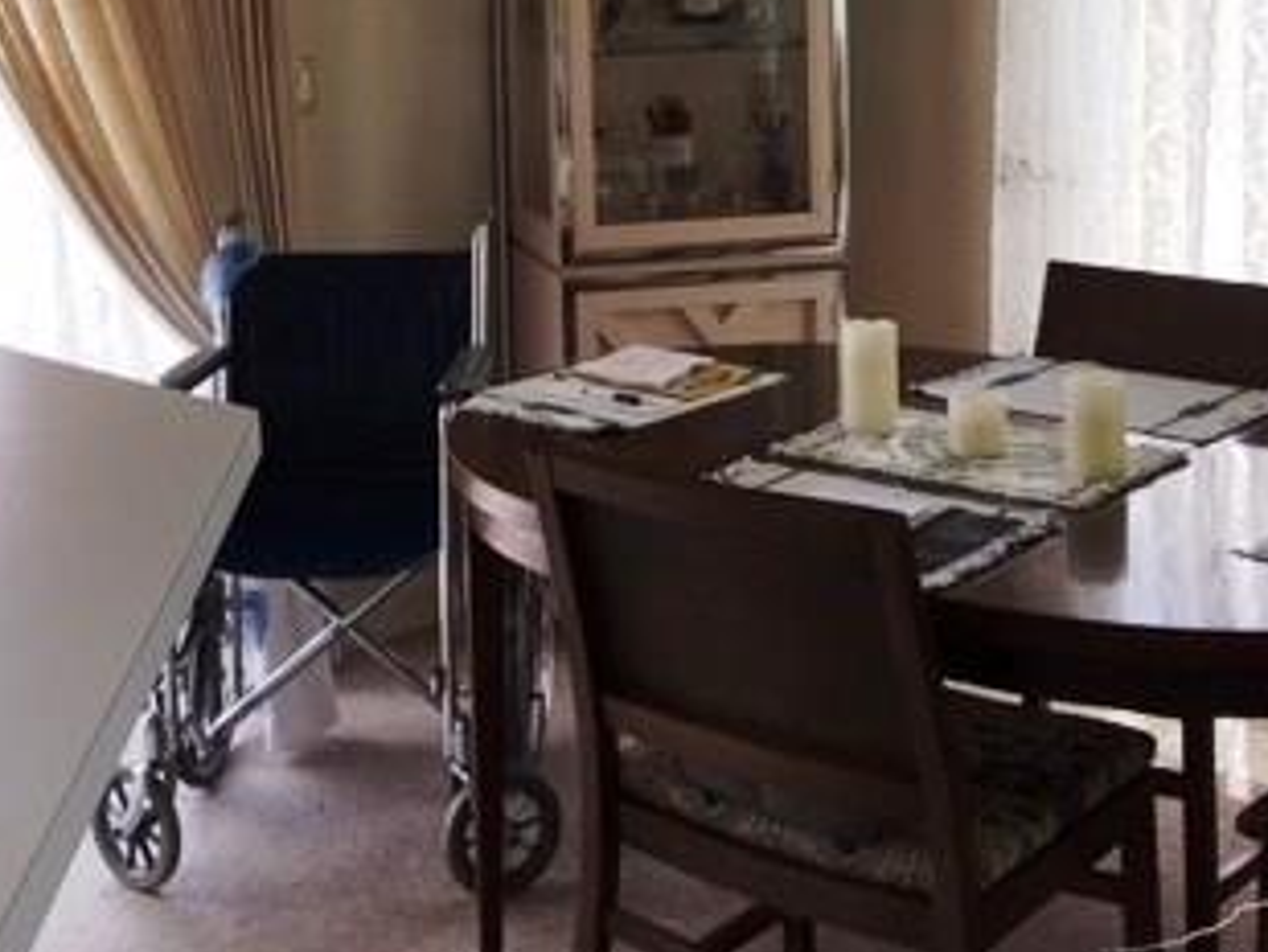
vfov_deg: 23.7
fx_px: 2199
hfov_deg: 31.9
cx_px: 423
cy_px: 62
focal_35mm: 60
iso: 32
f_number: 2.2
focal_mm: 4.15
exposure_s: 1/120
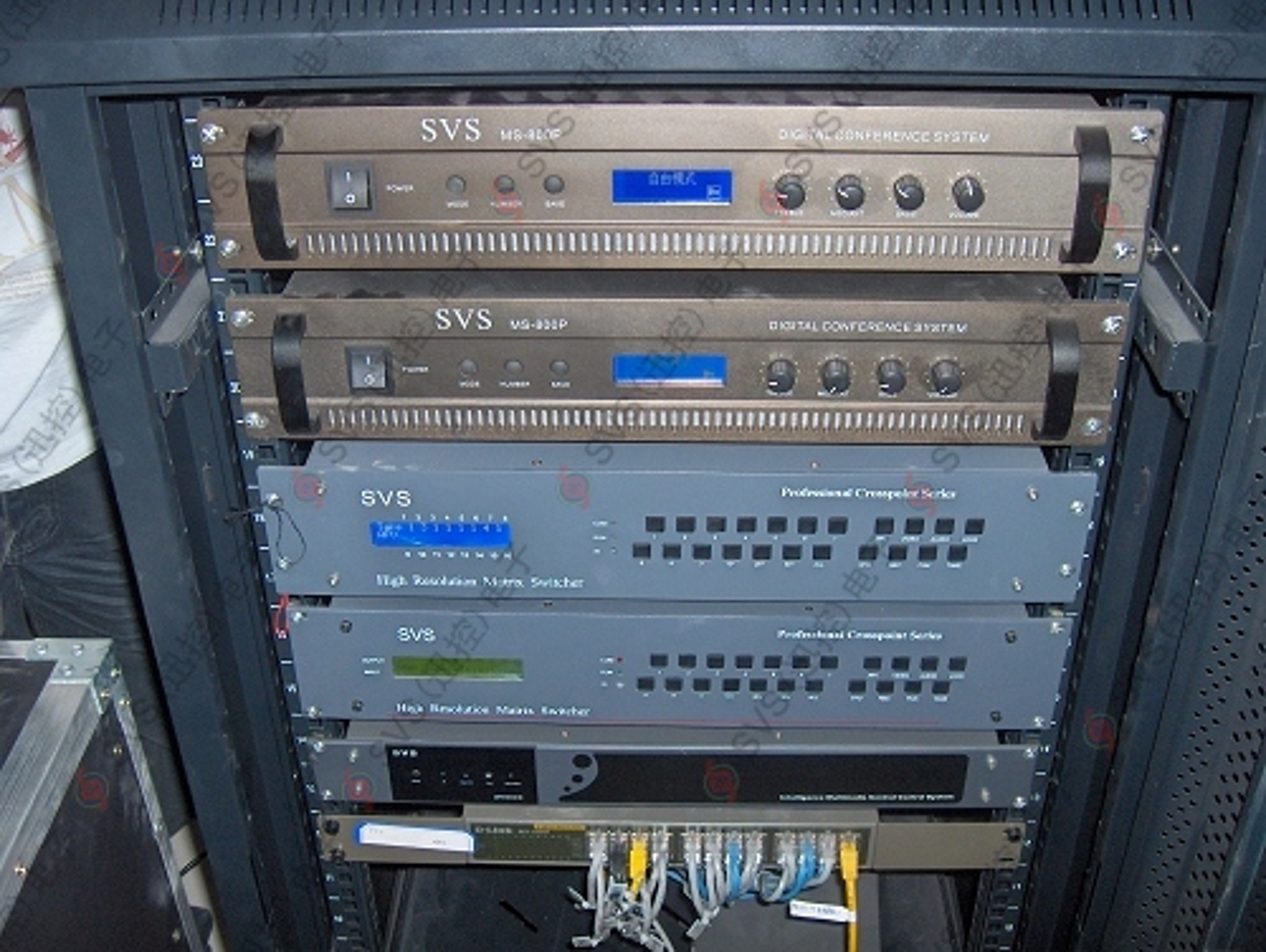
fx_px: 1428
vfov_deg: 36.9
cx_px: 633
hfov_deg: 47.8
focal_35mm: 39
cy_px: 476
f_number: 2.8
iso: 100
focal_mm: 8
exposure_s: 1/60
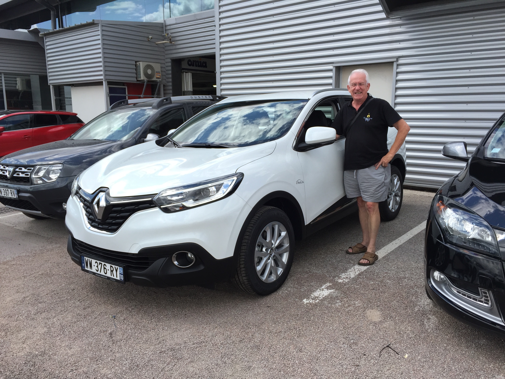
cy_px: 190
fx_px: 423
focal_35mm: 29
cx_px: 252
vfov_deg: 48.2
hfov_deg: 61.7
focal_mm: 4.15
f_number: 2.2
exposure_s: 1/898
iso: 32
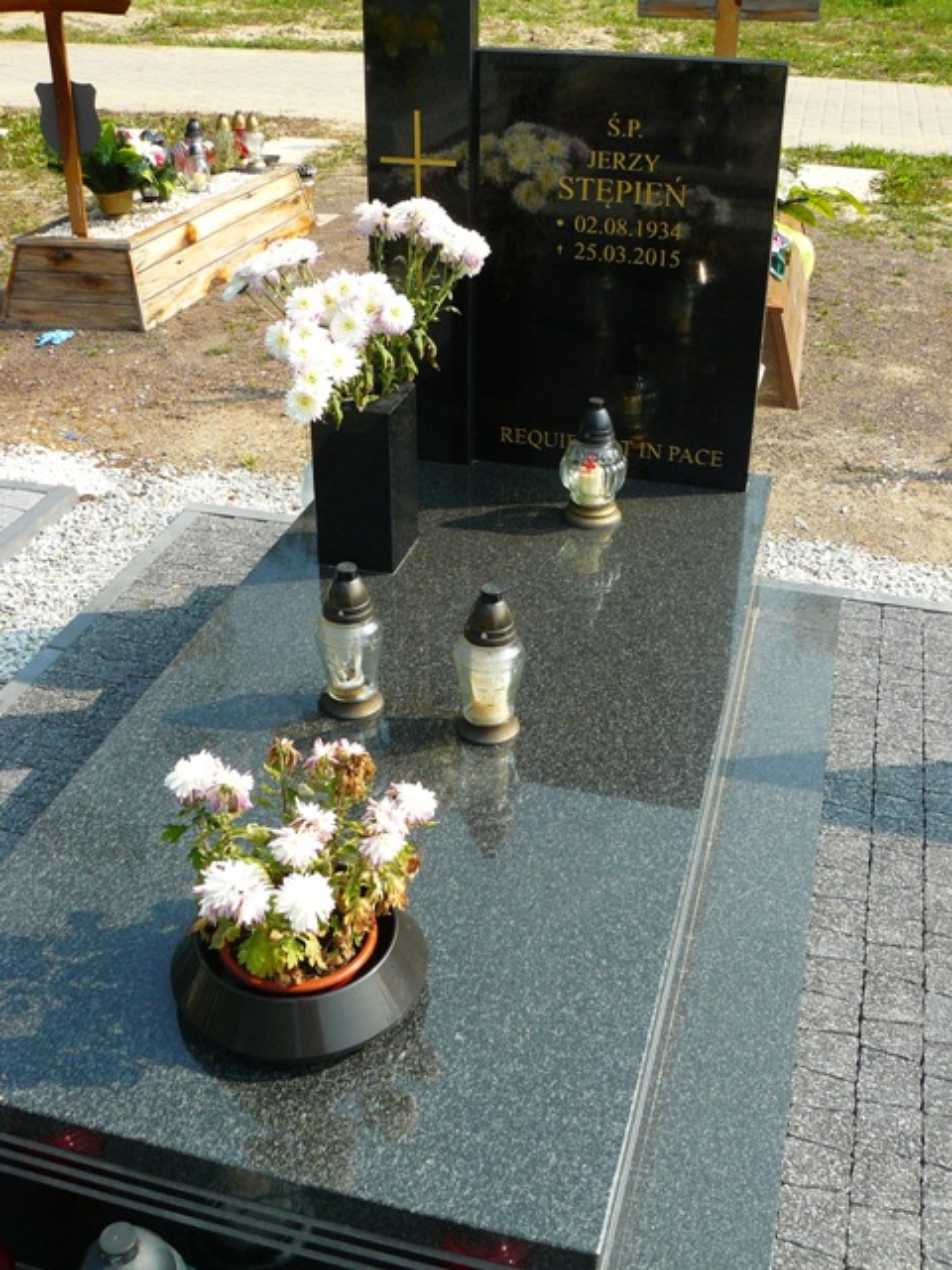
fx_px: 1320
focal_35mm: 36
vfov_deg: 51.4
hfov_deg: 39.7
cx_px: 476
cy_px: 635
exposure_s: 1/200
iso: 100
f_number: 5
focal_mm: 6
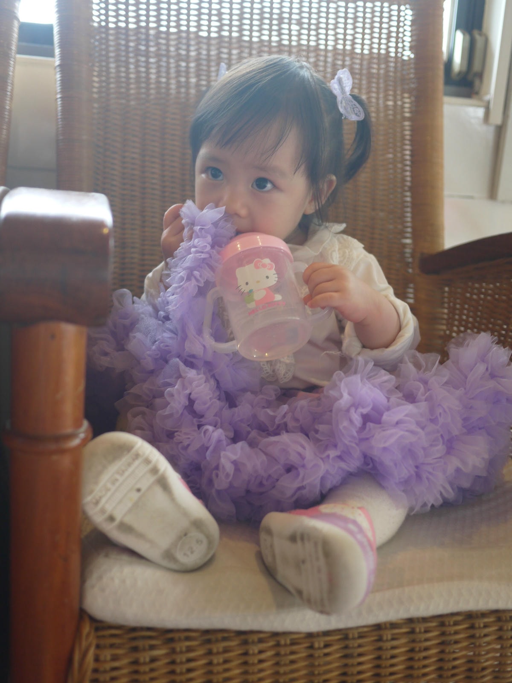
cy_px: 342
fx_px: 789
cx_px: 256
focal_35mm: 40
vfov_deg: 46.8
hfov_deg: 36.0
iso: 200
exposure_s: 1/60
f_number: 1.7
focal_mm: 20
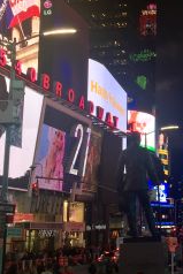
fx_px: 617
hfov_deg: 16.0
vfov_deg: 25.0
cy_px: 100
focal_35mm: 81
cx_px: 238
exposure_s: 1/120
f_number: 2.2
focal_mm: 4.15
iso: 32
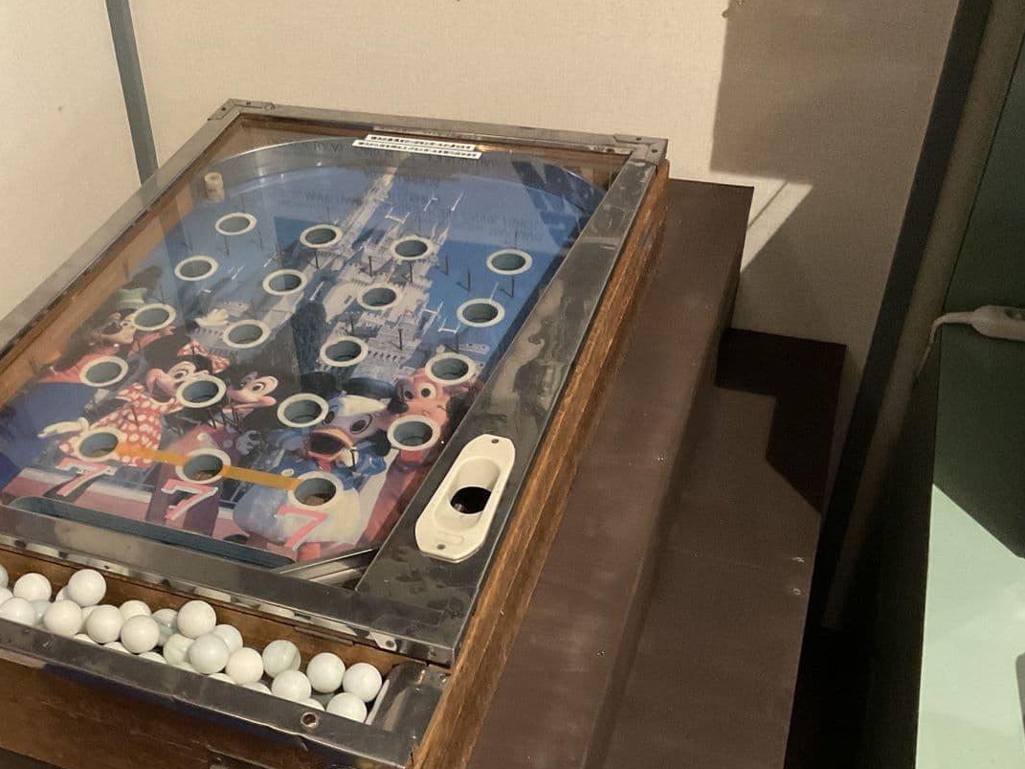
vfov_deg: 36.6
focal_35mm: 39
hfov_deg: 47.1
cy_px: 477
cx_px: 338
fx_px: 1155
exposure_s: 1/30
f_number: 1.8
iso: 500
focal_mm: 3
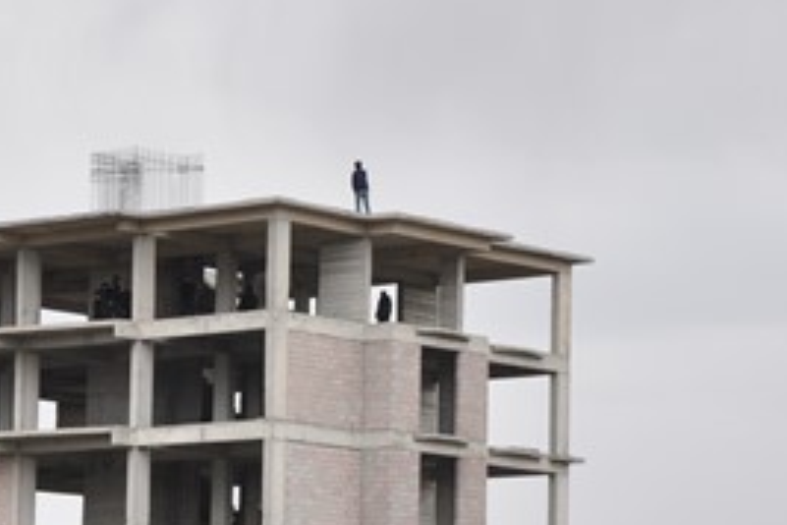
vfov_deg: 7.8
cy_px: 416
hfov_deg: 11.7
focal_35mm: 175
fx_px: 3825
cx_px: 304
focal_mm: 48
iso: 200
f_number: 6.3
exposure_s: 1/160
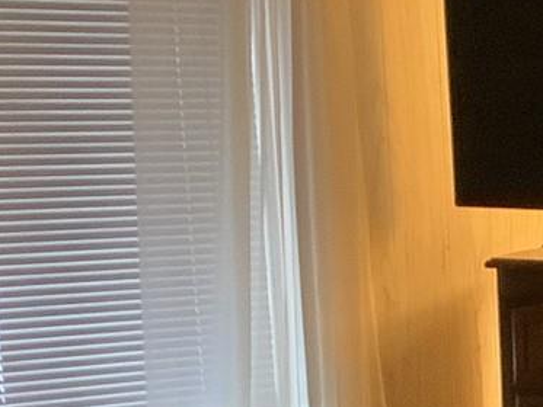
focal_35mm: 133
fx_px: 2087
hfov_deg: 13.6
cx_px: 905
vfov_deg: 10.8
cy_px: 602
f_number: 2.4
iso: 500
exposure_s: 1/30
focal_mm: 3.3
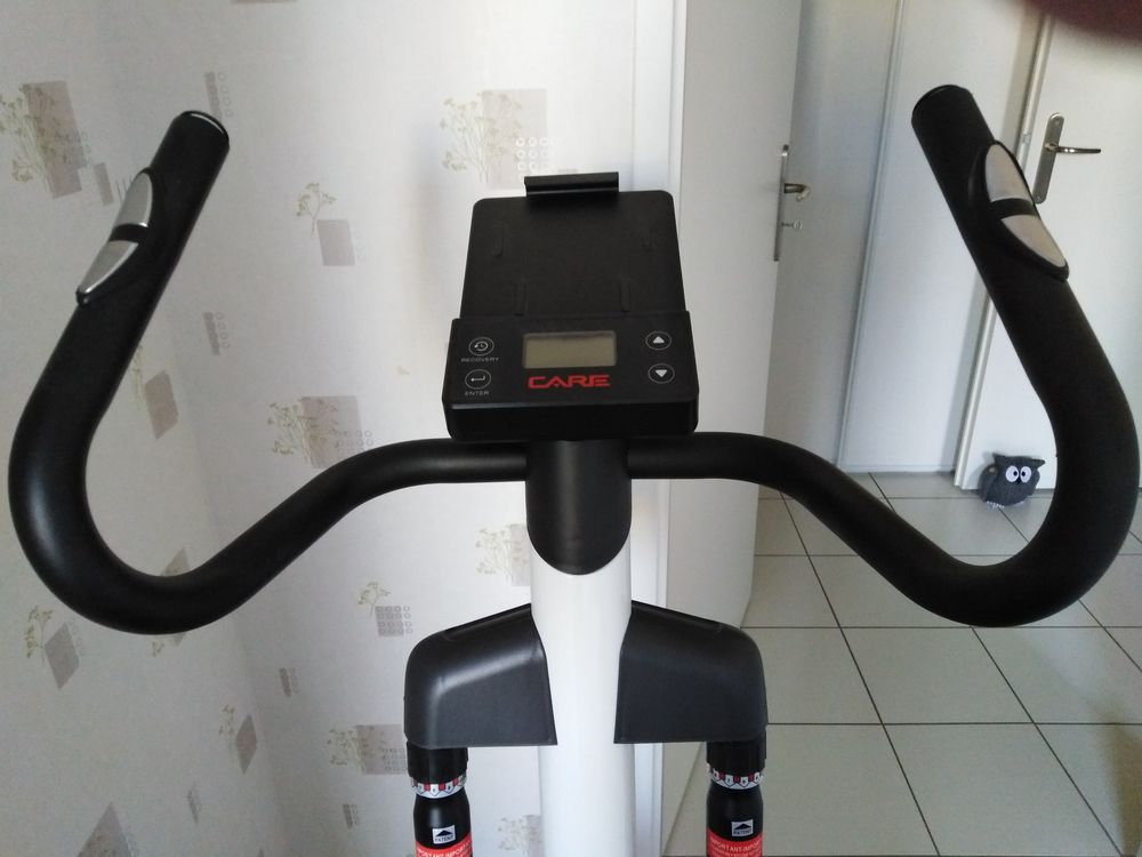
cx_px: 571
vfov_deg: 54.9
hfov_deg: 69.4
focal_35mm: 25
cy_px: 428
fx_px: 825
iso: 521
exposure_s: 1/20
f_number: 2.2
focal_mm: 3.37
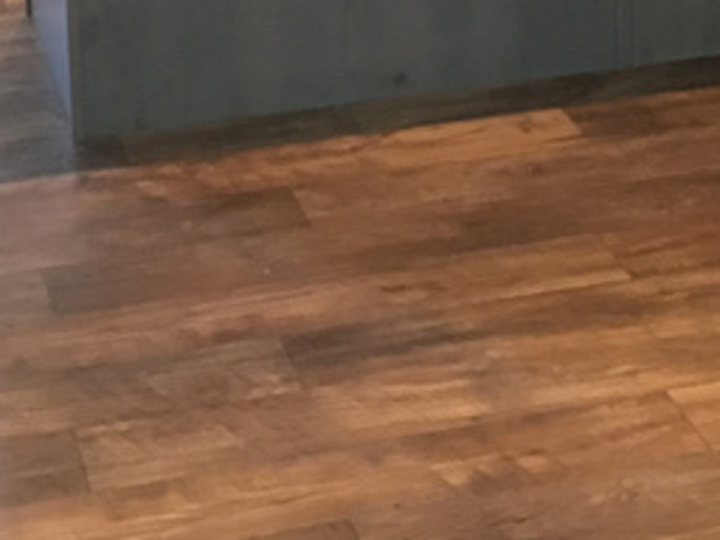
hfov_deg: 16.9
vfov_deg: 12.0
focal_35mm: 116
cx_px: 540
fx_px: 2413
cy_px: -352
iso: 200
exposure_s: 1/17
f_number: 2.2
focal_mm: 4.15
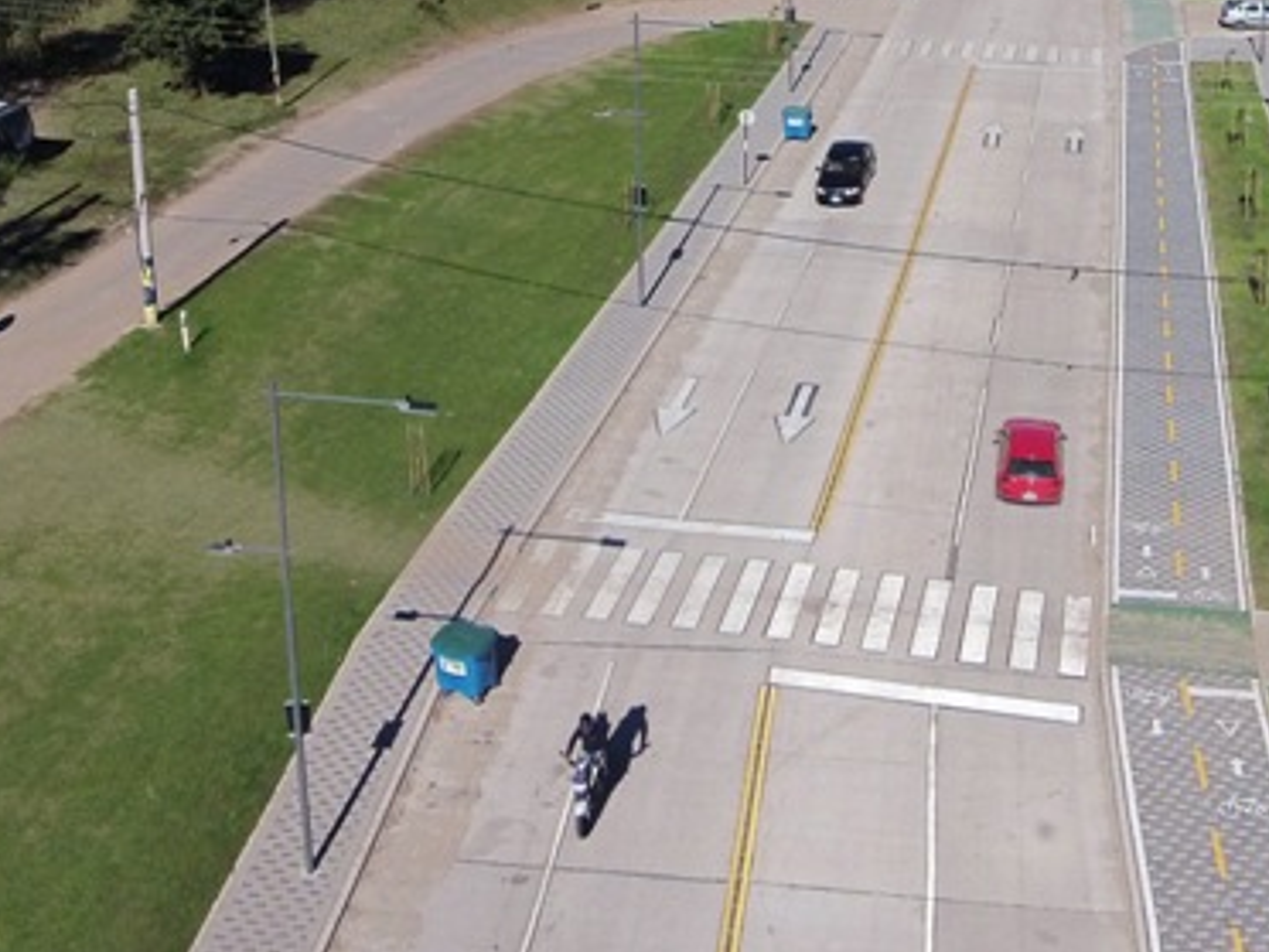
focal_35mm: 77
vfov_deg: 18.5
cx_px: 716
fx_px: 2823
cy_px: -75
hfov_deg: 25.3
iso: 100
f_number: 2.8
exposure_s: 1/3596
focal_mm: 5
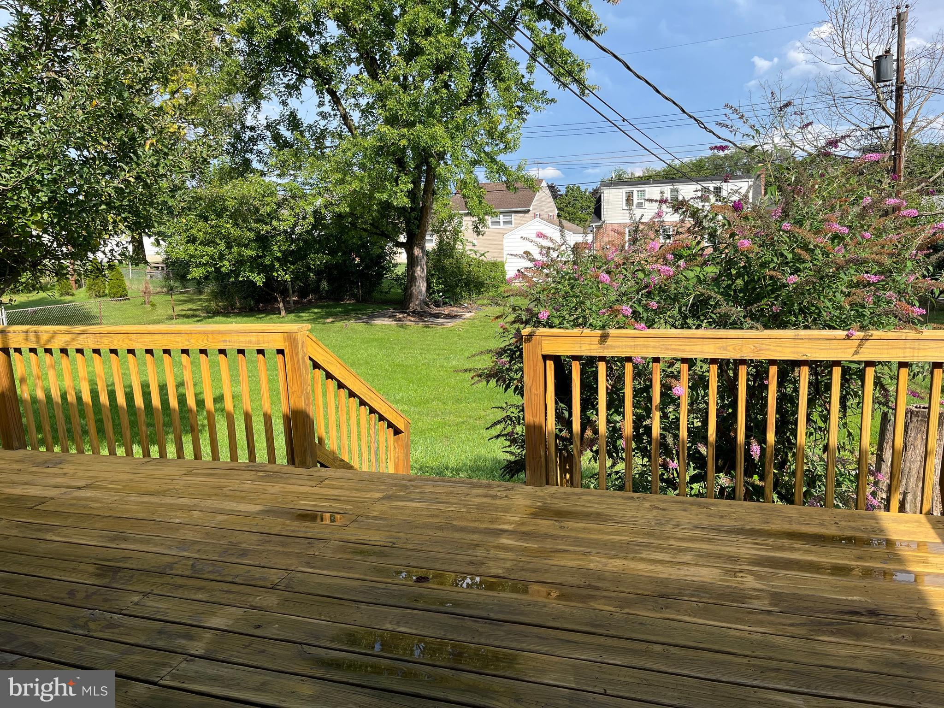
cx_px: 472
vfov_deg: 53.1
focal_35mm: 26
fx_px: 709
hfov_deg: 67.3
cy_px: 354
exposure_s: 1/1748
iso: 50
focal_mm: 5.1
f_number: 1.6
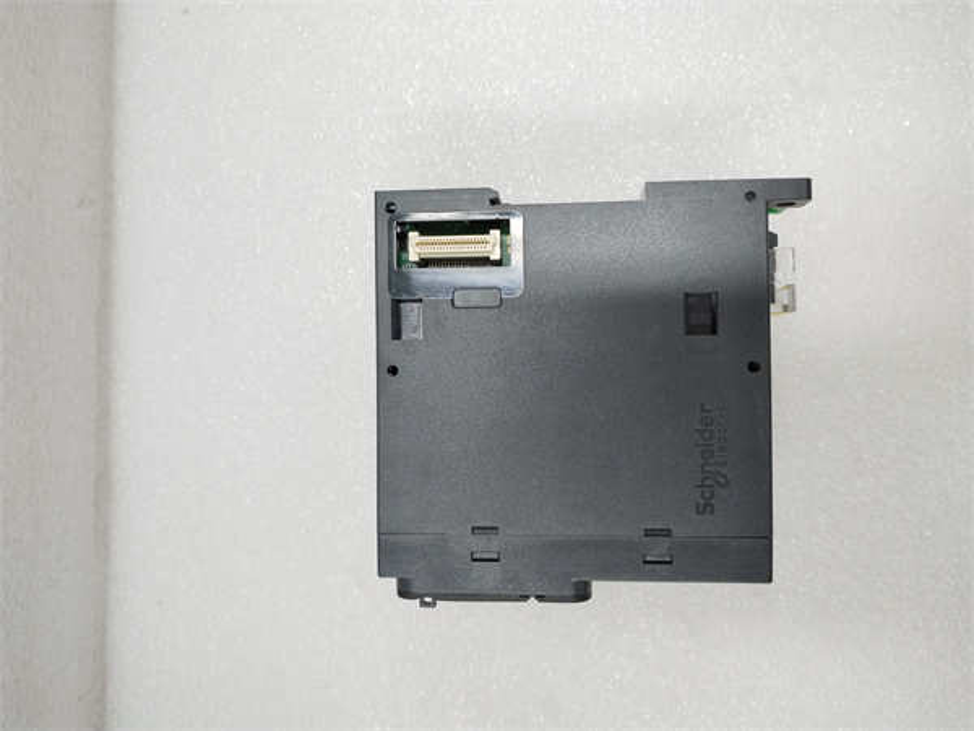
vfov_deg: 53.1
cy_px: 366
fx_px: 732
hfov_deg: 67.3
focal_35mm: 26
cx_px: 487
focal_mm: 4.75
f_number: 1.8
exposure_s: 1/50
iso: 320
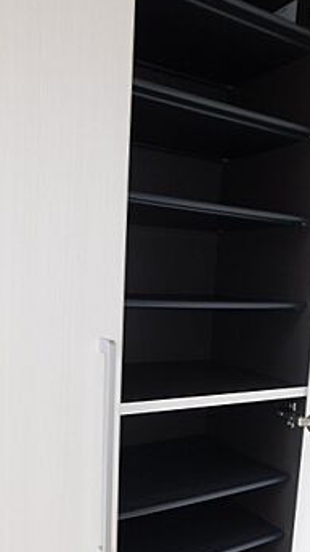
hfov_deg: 33.6
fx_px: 512
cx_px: 185
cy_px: 366
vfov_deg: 55.5
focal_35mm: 35
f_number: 3
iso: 125
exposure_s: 1/60
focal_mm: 4
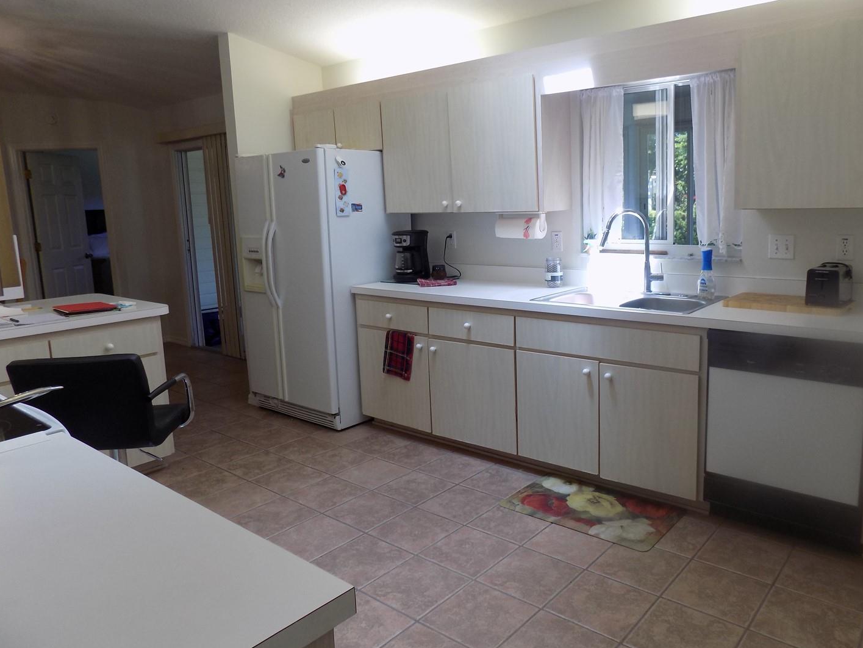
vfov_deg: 53.1
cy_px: 307
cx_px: 484
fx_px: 648
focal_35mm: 26
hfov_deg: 67.1
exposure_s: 1/30
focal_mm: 4
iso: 80
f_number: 3.1
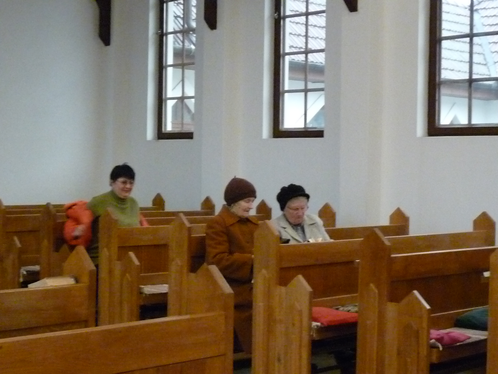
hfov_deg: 30.7
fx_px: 906
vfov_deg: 23.3
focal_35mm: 63
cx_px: 249
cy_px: 187
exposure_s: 1/40
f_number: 3
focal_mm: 6.4
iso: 800
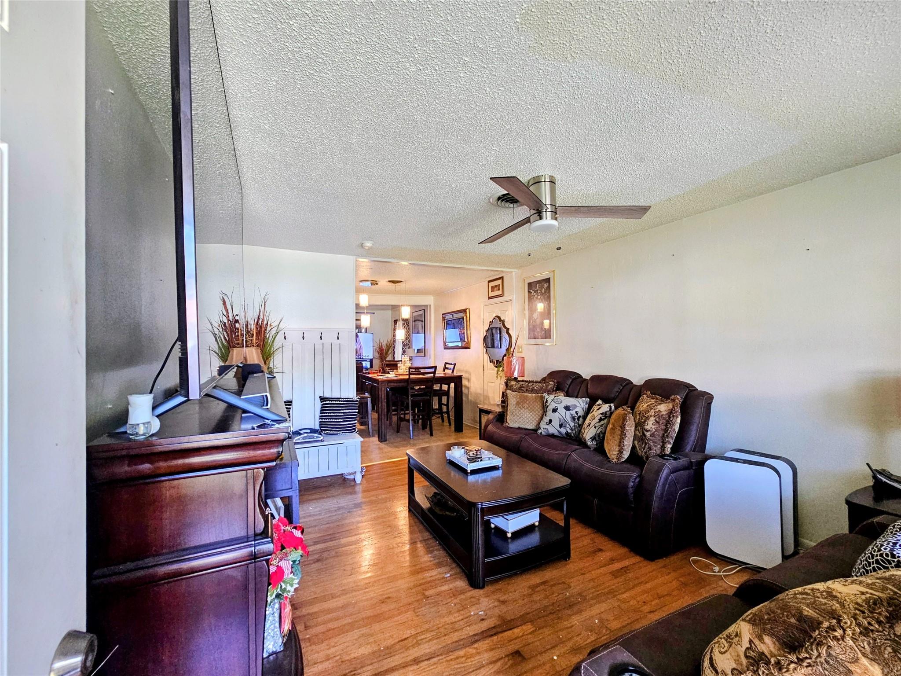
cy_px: 338
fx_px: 338
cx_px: 450
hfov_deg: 106.2
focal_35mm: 13
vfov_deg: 89.9
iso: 400
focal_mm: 2.2
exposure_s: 1/60
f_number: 2.2
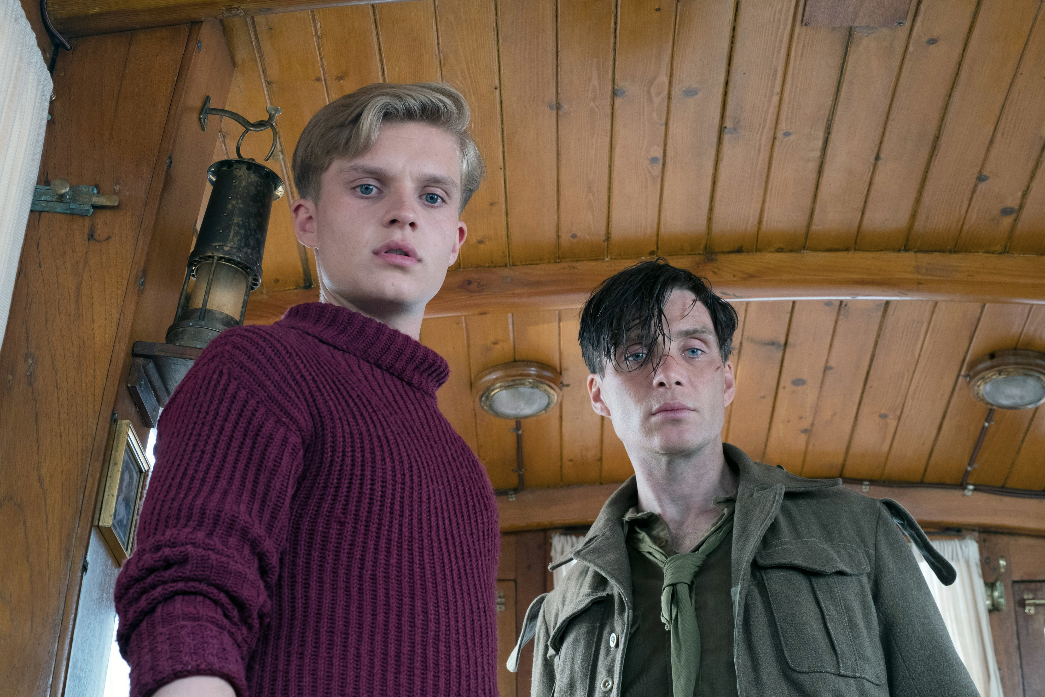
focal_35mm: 60
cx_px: 522
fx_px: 1742
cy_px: 348
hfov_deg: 33.4
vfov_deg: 22.6
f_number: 5.6
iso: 1000
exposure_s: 1/125
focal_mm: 40.1
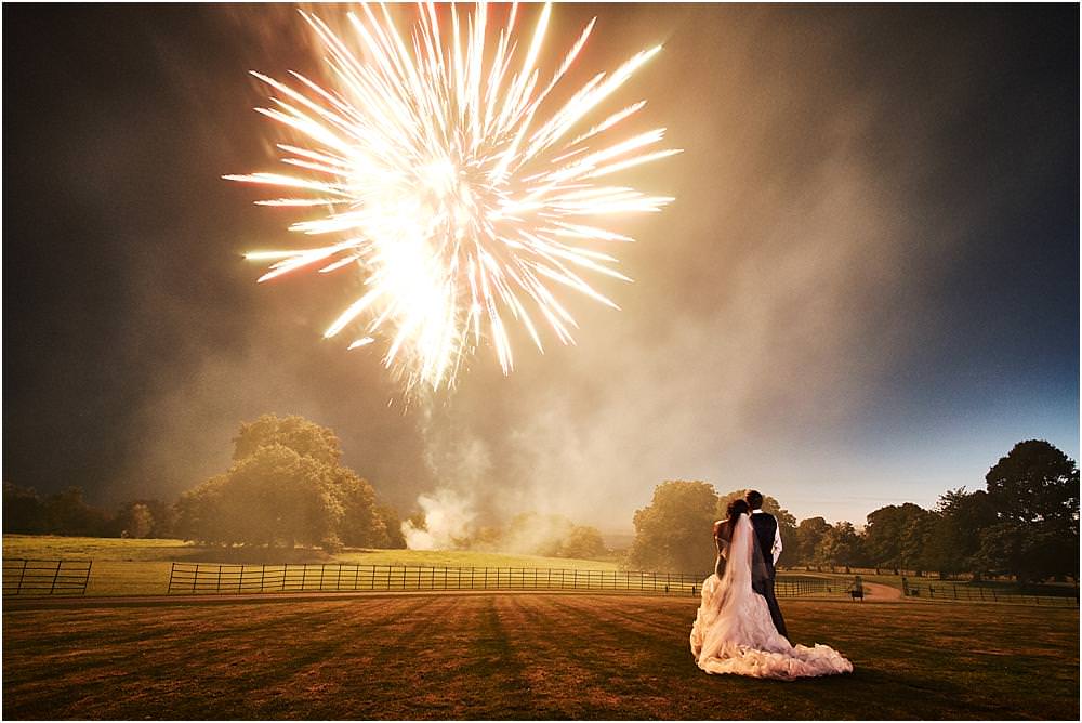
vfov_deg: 67.5
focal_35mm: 18
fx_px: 541
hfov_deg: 90.0
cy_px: 362
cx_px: 541
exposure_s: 1
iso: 3200
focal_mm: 12
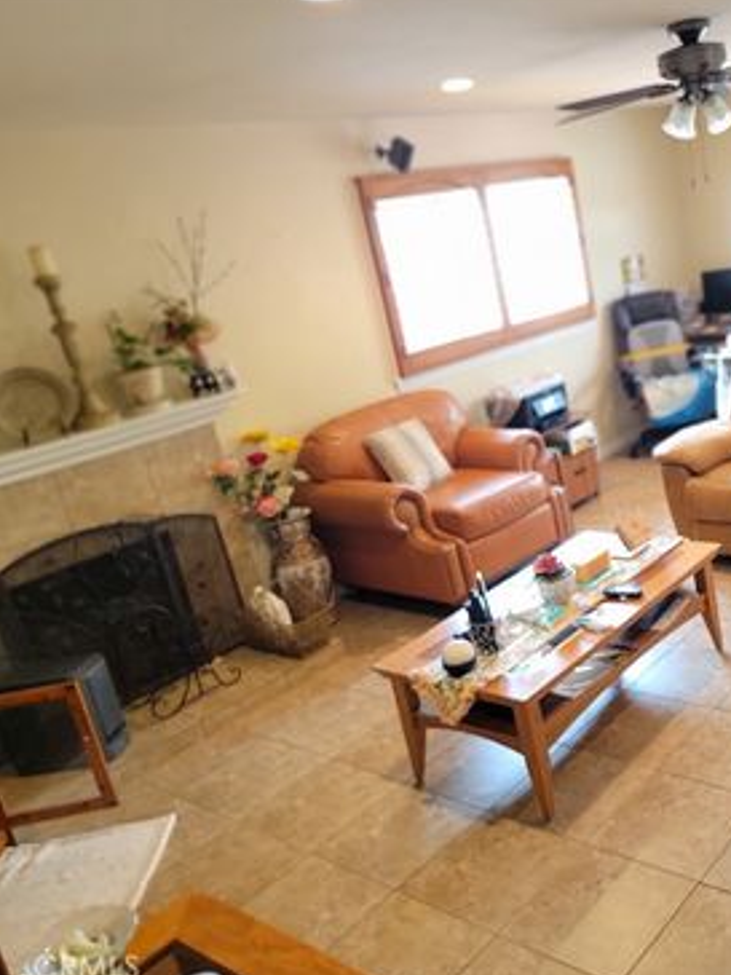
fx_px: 929
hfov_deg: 40.5
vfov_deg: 55.4
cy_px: 483
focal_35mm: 33
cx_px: 624
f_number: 1.8
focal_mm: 6.7
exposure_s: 1/40
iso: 320
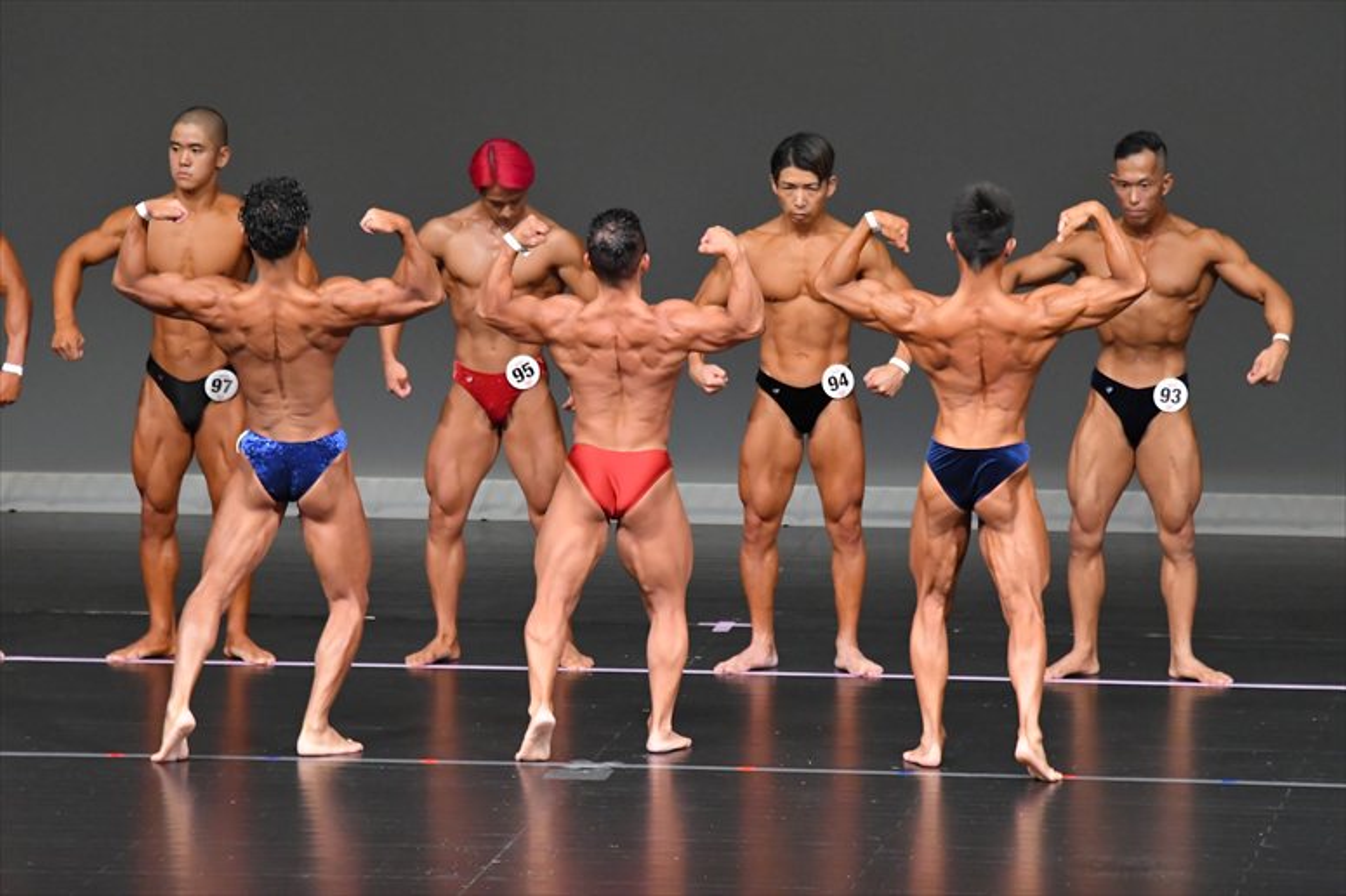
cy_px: 448
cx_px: 673
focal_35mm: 285
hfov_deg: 7.2
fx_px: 10651
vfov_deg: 4.8
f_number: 5.6
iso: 5000
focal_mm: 190
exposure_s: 1/400
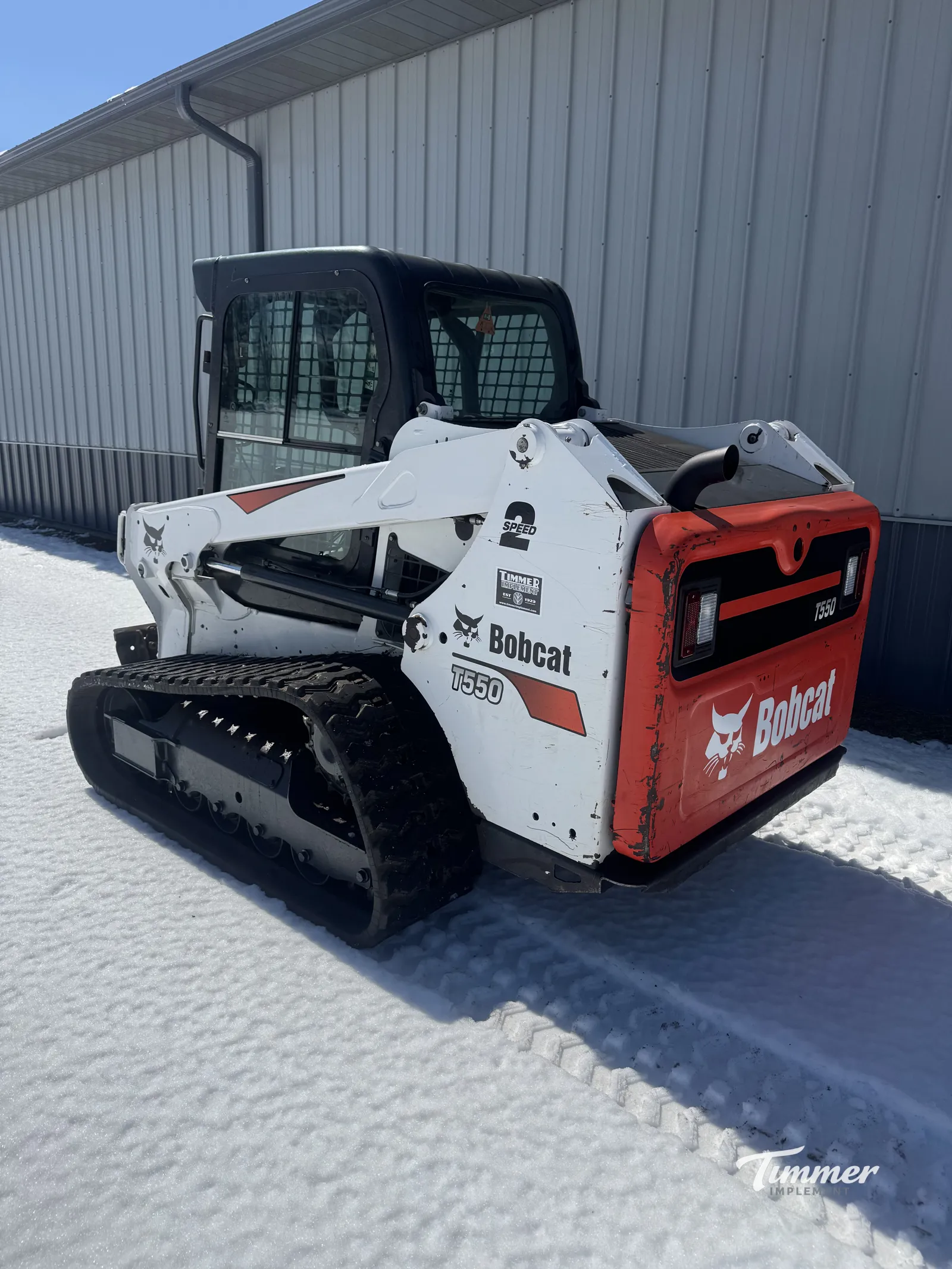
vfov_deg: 71.6
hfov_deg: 56.8
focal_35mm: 24
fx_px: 880
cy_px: 634
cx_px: 476
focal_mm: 6.76
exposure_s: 1/10417
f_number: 1.78
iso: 80
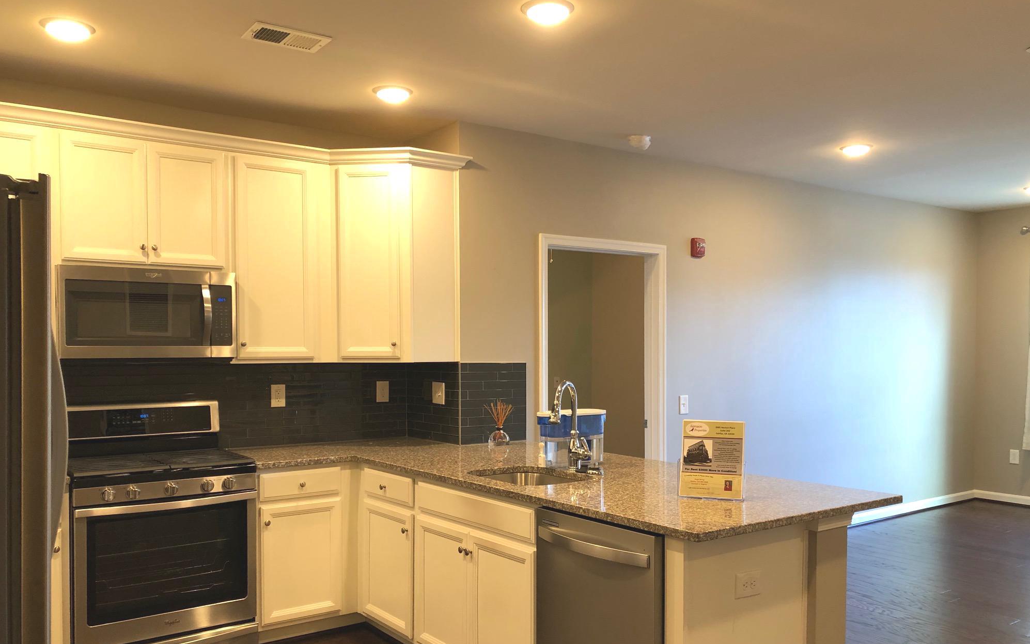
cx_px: 512
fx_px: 842
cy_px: 364
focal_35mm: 30
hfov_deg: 62.9
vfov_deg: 41.8
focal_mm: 3.99
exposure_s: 1/17
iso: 40
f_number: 1.8
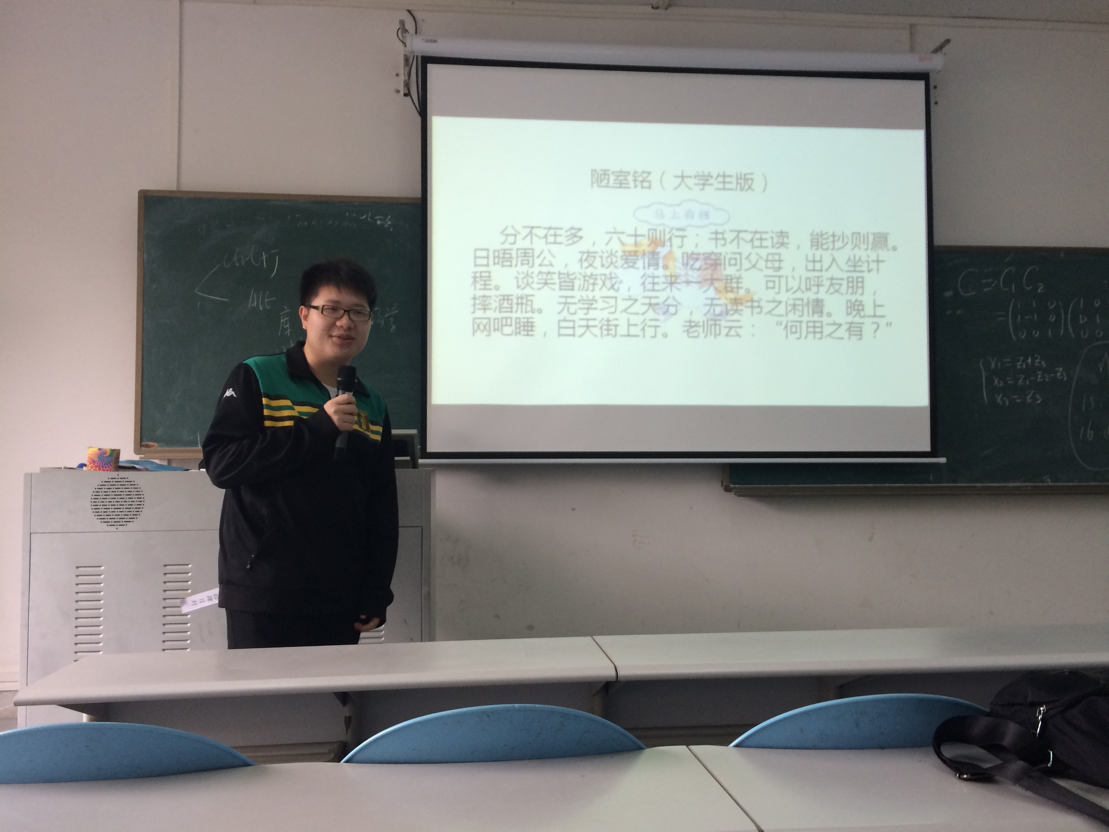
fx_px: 929
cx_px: 554
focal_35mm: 29
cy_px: 416
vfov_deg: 48.2
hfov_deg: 61.7
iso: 40
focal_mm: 4.15
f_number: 2.2
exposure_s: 1/30
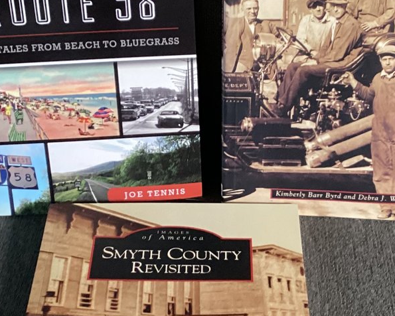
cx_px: 207
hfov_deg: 24.7
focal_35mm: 77
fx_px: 900
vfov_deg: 19.9
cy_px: 177
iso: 320
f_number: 2.4
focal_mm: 3.3
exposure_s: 1/50
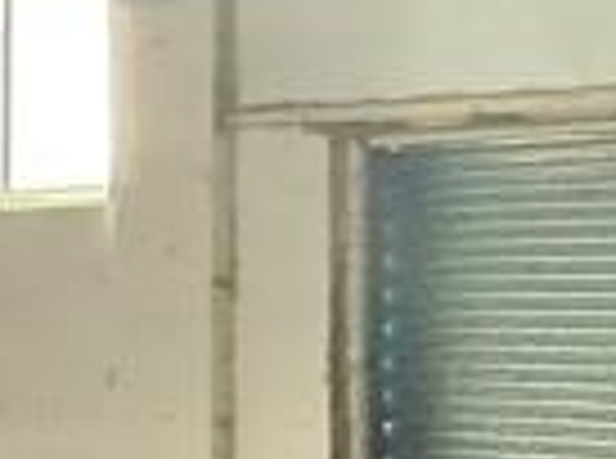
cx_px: -1156
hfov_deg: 11.7
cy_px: 320
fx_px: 1864
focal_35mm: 105
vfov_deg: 14.0
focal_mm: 2.22
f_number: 2.2
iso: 800
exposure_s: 1/60
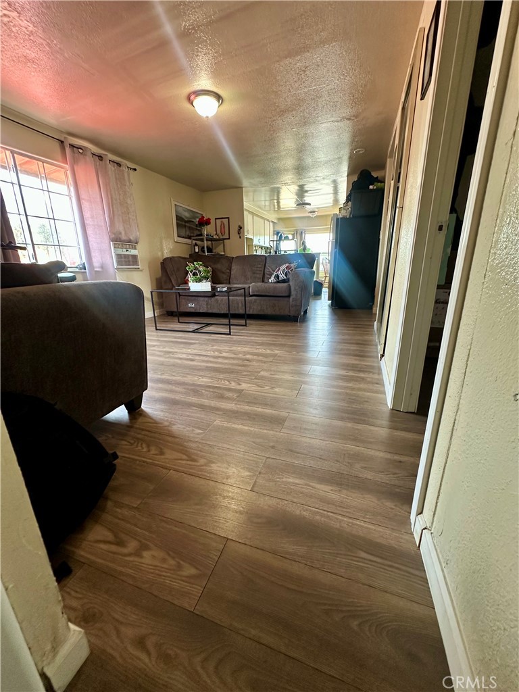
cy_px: 346
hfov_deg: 85.7
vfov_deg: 102.1
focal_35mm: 14
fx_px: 280
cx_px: 260
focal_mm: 2.22
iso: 250
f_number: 2.2
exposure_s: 1/60
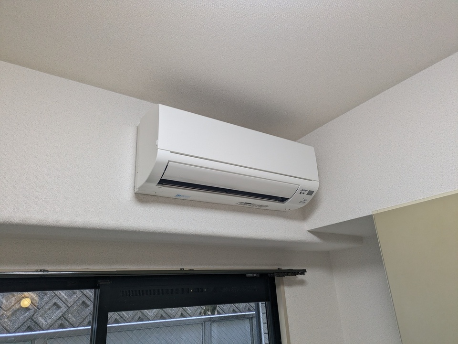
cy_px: 172
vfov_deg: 54.9
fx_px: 331
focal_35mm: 25
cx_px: 229
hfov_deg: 69.4
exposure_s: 1/120
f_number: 1.89
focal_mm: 5.43
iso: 141
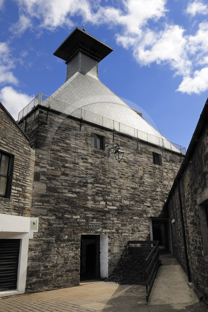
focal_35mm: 29
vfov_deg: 63.7
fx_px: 252
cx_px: 104
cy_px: 156
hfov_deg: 44.9
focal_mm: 29
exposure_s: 1/160
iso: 400
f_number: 18
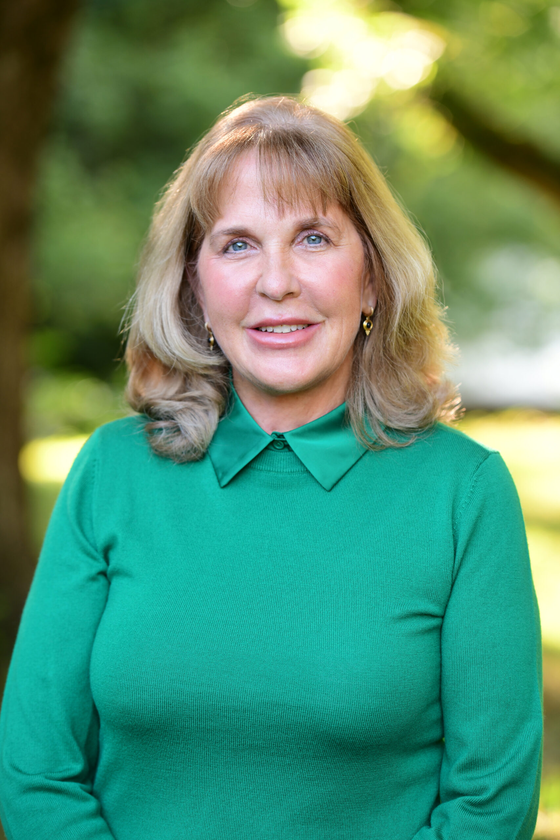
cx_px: 280
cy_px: 420
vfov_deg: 15.2
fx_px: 3149
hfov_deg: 10.2
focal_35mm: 135
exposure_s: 1/125
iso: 400
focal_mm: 135
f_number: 3.5
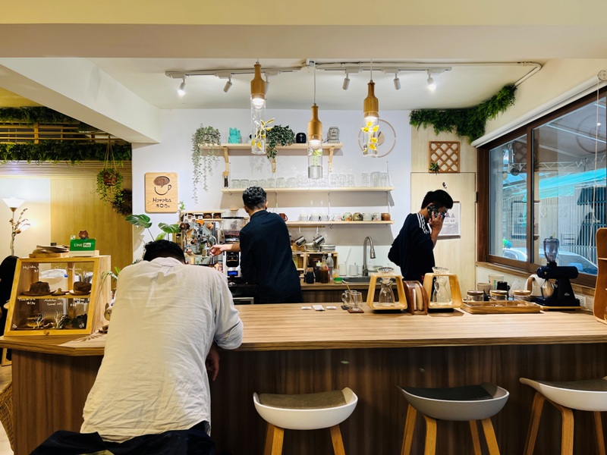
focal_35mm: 26
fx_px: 456
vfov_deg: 53.1
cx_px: 304
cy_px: 228
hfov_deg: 67.3
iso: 80
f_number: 1.5
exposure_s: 1/60
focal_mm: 5.7
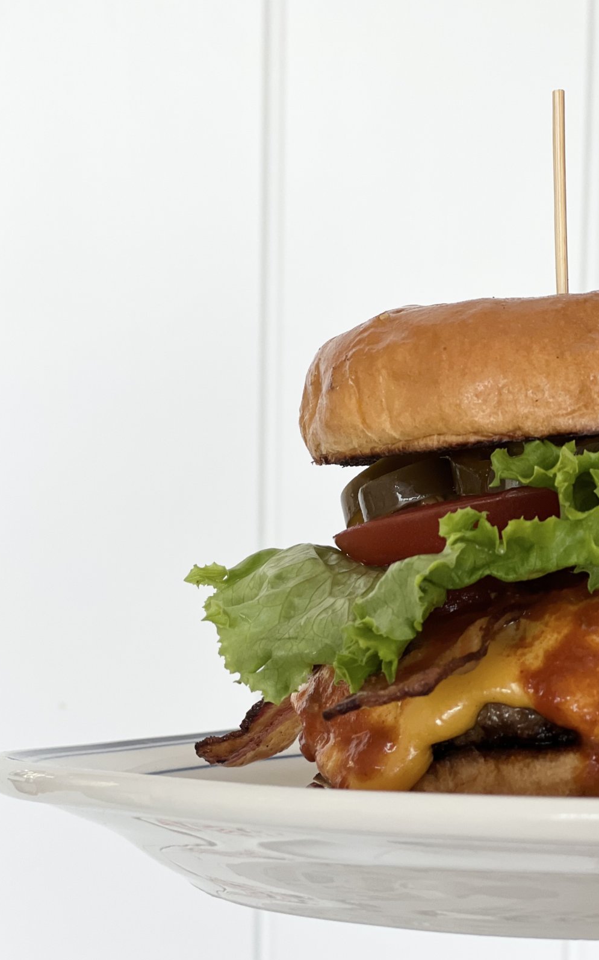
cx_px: 275
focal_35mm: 82
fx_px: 2143
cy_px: 481
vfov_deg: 25.2
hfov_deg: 15.9
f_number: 2.8
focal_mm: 9
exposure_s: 1/120
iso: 80
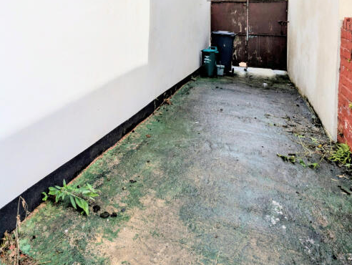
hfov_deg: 68.2
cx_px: 131
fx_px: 254
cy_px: 15
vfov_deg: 47.9
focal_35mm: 25
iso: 39
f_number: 1.95
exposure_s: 1/2203
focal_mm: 2.23
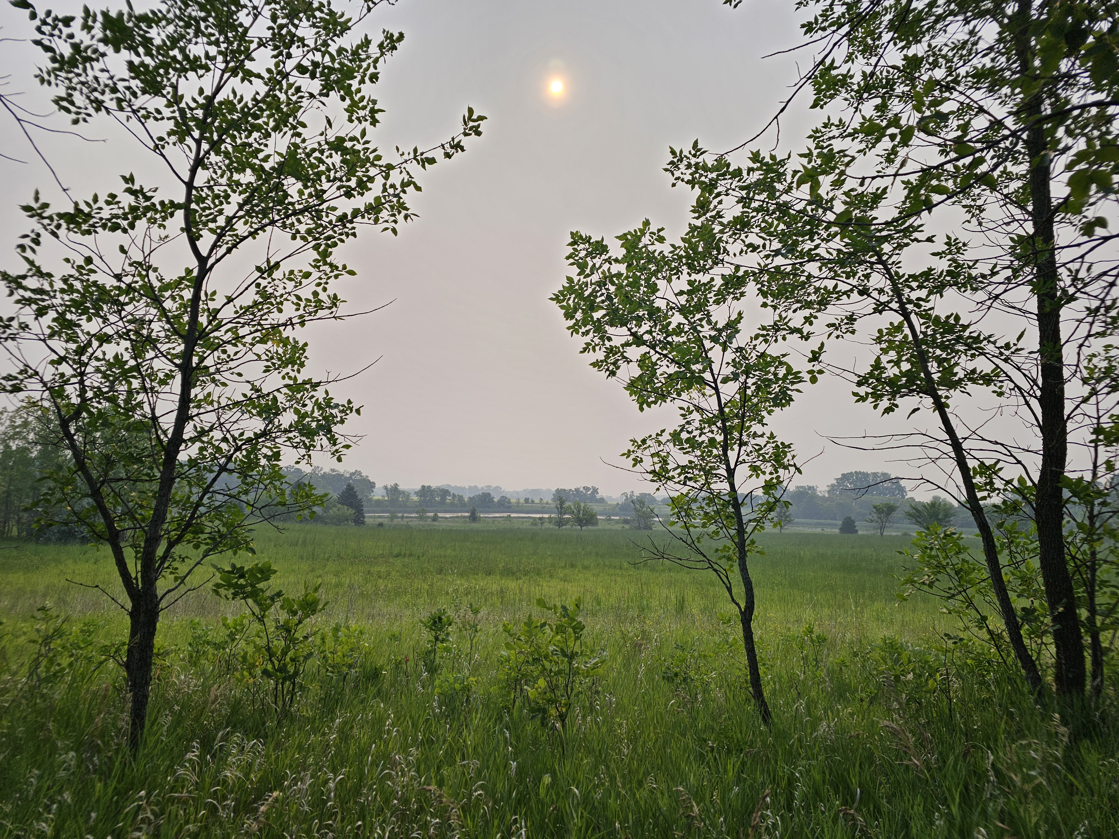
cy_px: 420
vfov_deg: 58.9
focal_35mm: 23
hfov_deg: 73.9
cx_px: 560
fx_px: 744
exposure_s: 1/1297
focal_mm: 6.3
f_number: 1.7
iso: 10
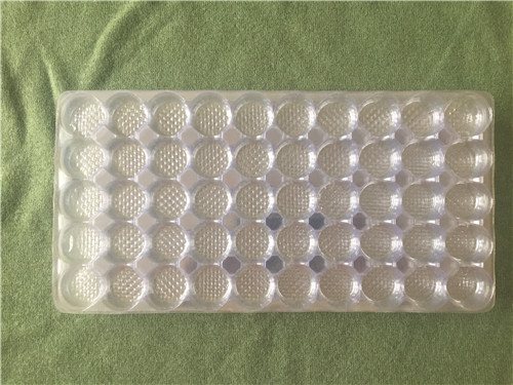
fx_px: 430
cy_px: 192
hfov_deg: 61.7
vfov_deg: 48.2
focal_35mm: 29
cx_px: 256
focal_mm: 4.15
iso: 64
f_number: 2.2
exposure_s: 1/33
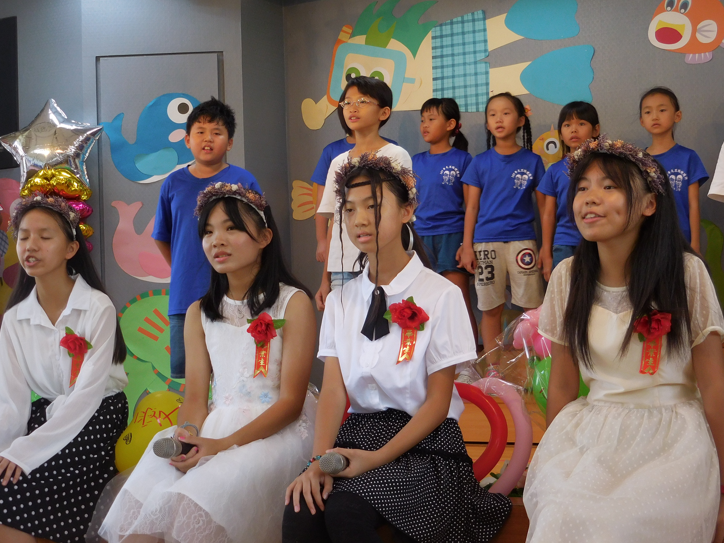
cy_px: 250
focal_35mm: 58
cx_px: 342
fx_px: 1213
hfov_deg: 33.2
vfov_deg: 25.2
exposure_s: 1/30
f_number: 4.3
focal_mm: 9.4
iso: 200
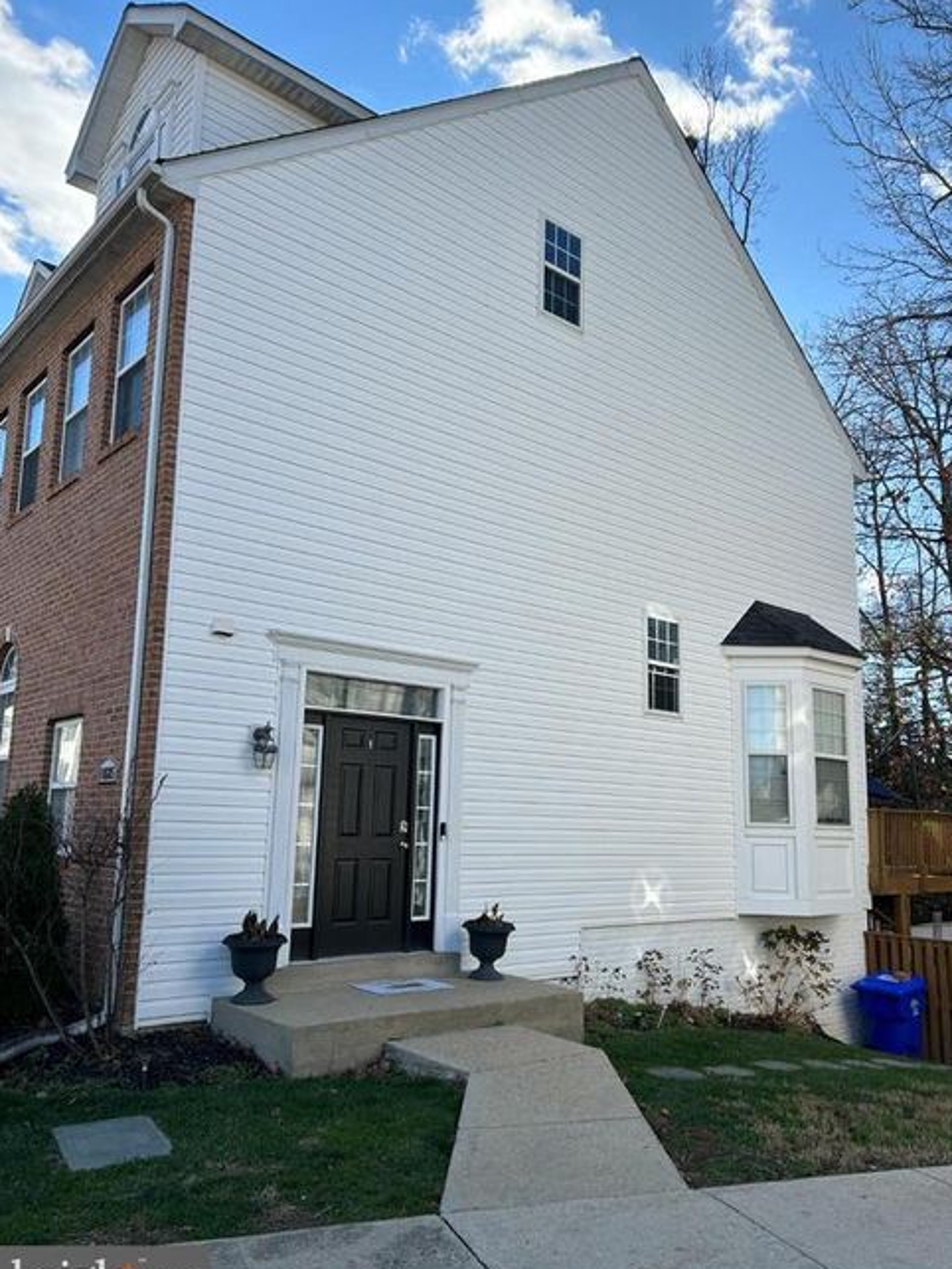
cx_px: 490
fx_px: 989
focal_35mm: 27
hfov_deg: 51.4
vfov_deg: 65.3
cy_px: 657
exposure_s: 1/2841
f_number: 1.5
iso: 50
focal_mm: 5.7
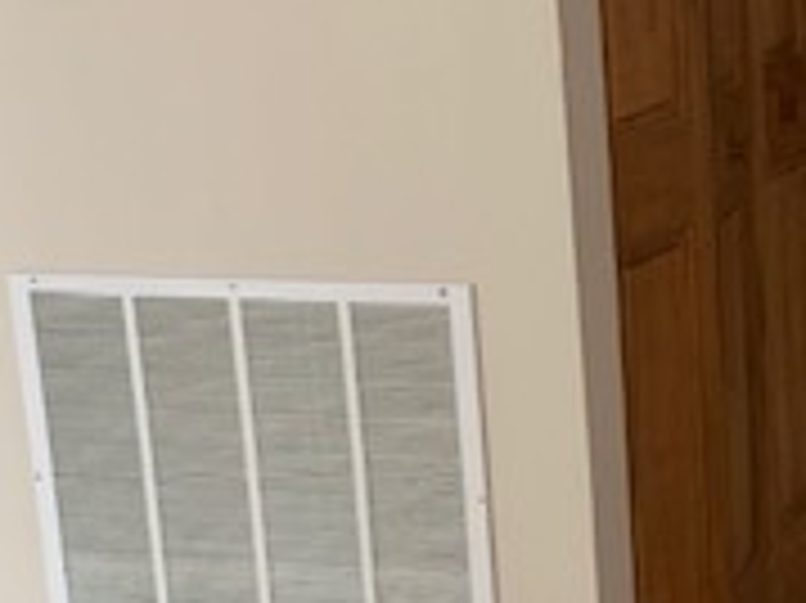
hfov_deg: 20.0
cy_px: 284
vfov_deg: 15.9
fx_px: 2164
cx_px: 923
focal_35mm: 93
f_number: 1.8
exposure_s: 1/60
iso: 250
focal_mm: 4.25
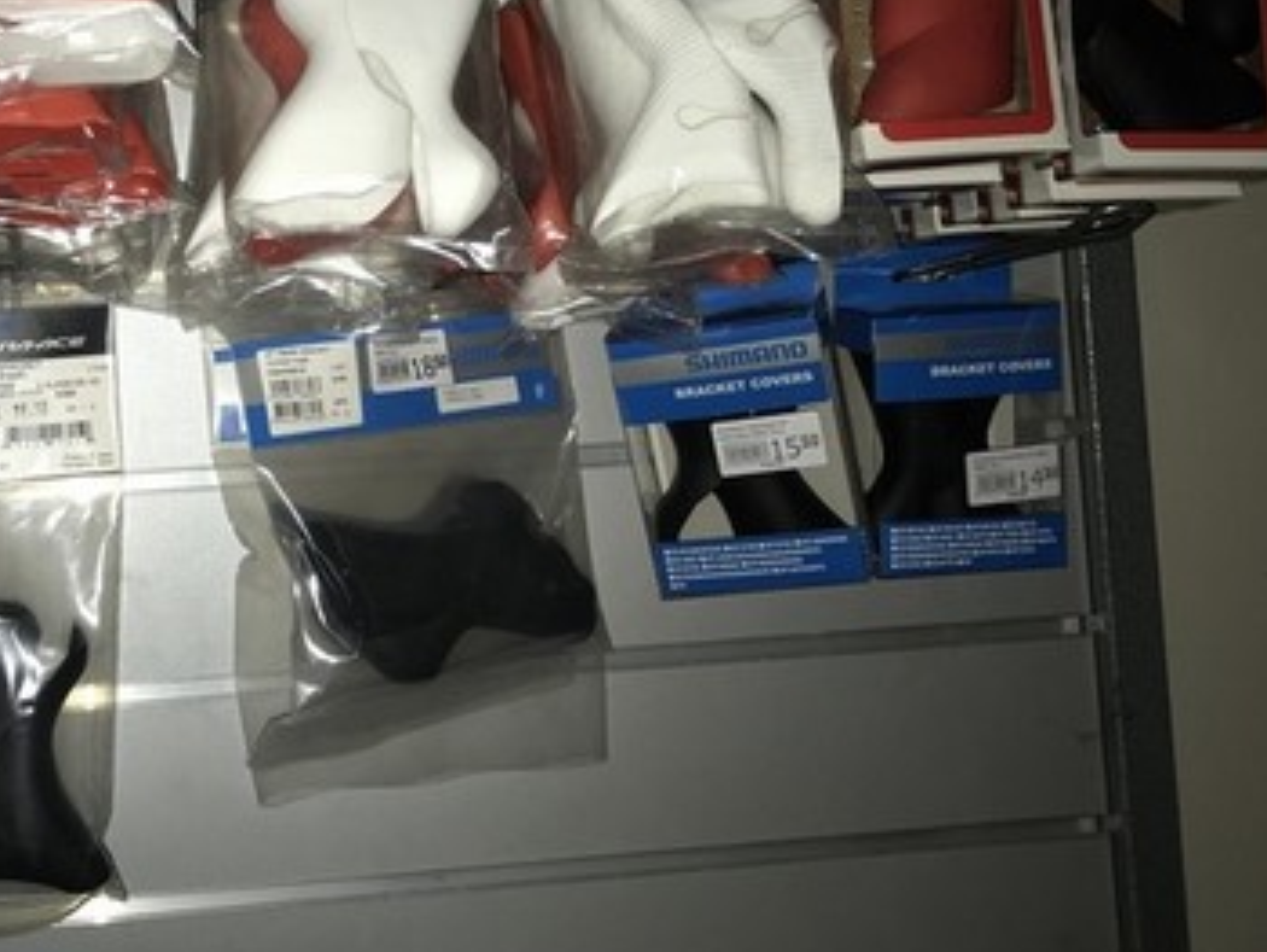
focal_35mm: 48
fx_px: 1758
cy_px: 286
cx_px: 253
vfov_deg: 30.0
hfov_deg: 38.2
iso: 20
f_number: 1.8
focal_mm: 3.99
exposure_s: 1/21
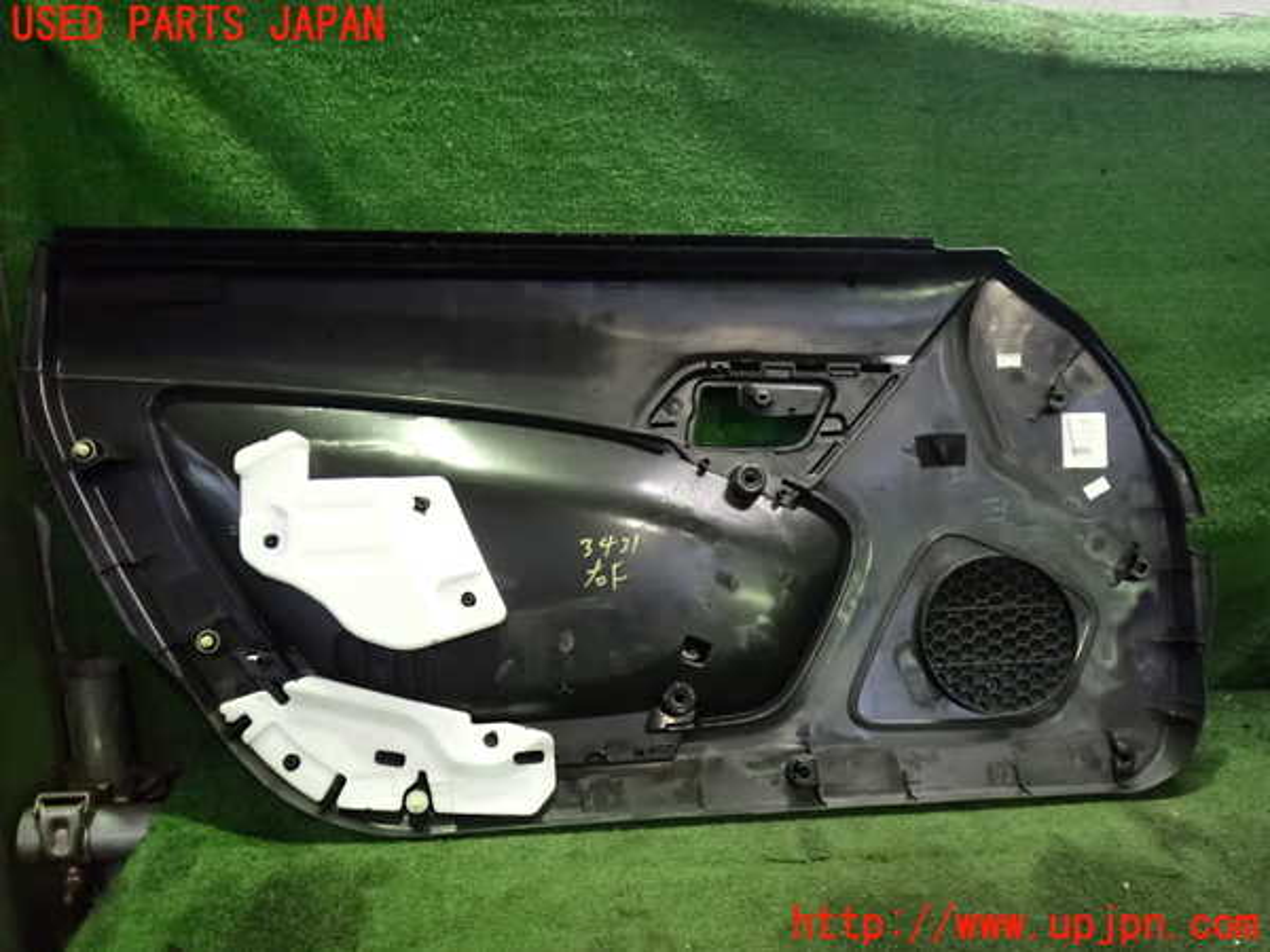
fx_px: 1101
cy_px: 476
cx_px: 635
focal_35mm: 30
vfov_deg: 46.8
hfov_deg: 60.0
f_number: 2.3
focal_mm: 5.4
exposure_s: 1/60
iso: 1600
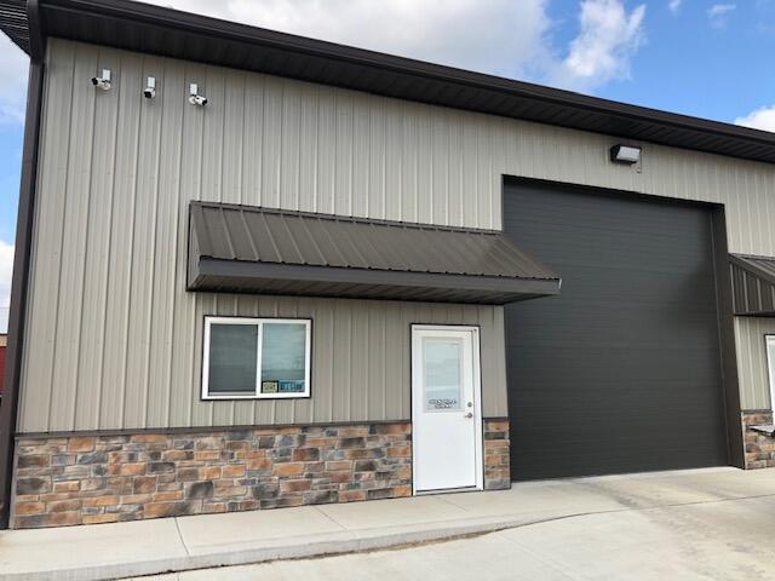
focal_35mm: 28
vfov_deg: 49.7
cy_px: 290
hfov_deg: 63.4
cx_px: 388
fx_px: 627
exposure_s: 1/873
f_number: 1.8
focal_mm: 3.99
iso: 20
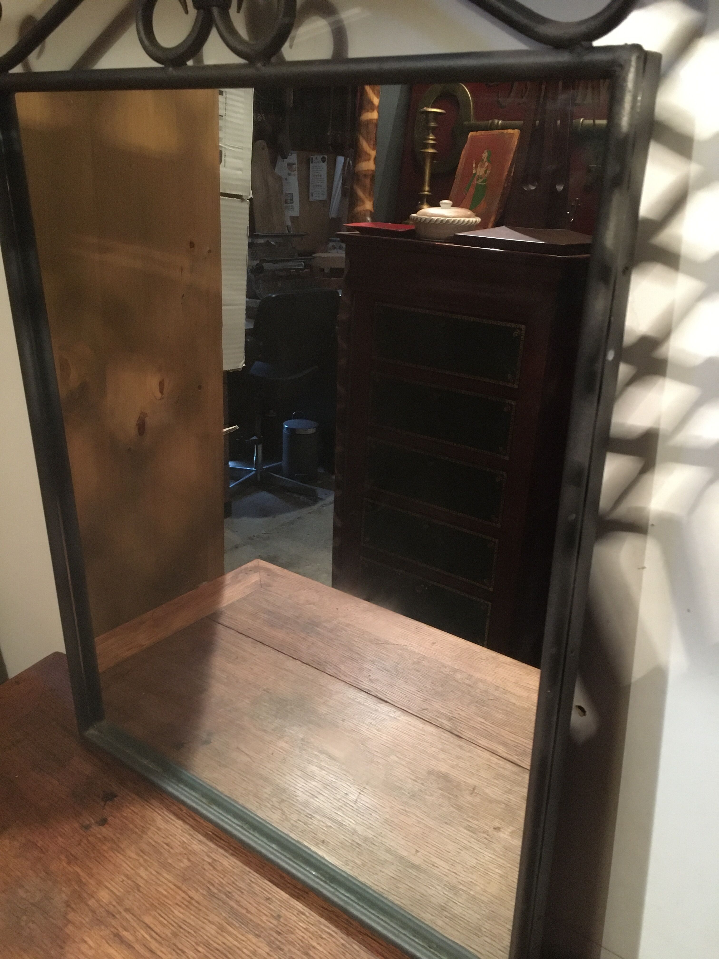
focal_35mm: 29
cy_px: 480
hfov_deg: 48.2
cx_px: 360
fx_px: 803
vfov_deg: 61.7
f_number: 2.2
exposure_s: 1/17
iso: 250
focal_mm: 4.15
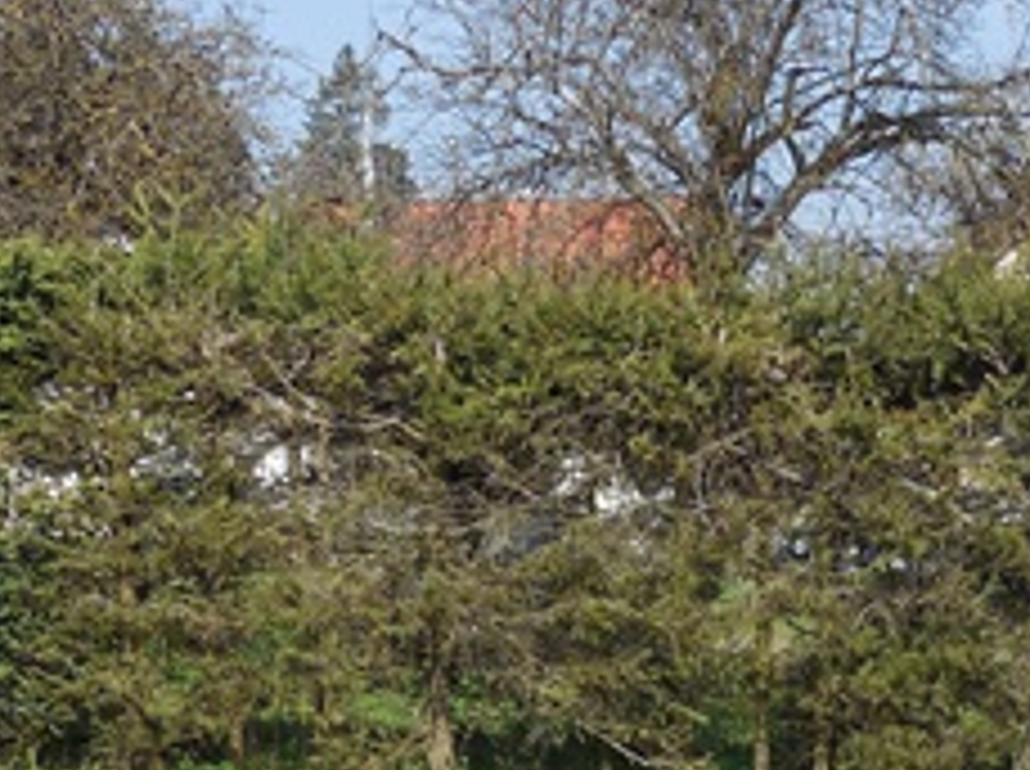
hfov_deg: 17.5
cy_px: 914
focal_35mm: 112
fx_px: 3327
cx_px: 792
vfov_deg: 12.9
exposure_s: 1/1000
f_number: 3.6
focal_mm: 7.1
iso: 125
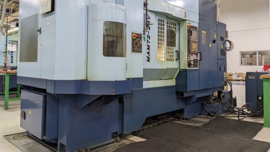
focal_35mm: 30
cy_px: 56
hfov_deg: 64.3
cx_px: 134
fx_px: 215
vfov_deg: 38.6
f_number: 1.73
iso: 52
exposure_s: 1/23.8
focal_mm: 4.38
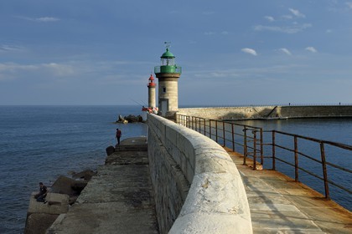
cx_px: 176
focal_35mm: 38
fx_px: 372
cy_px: 117
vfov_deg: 35.1
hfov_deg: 50.7
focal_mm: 38
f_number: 14
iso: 200
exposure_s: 1/250
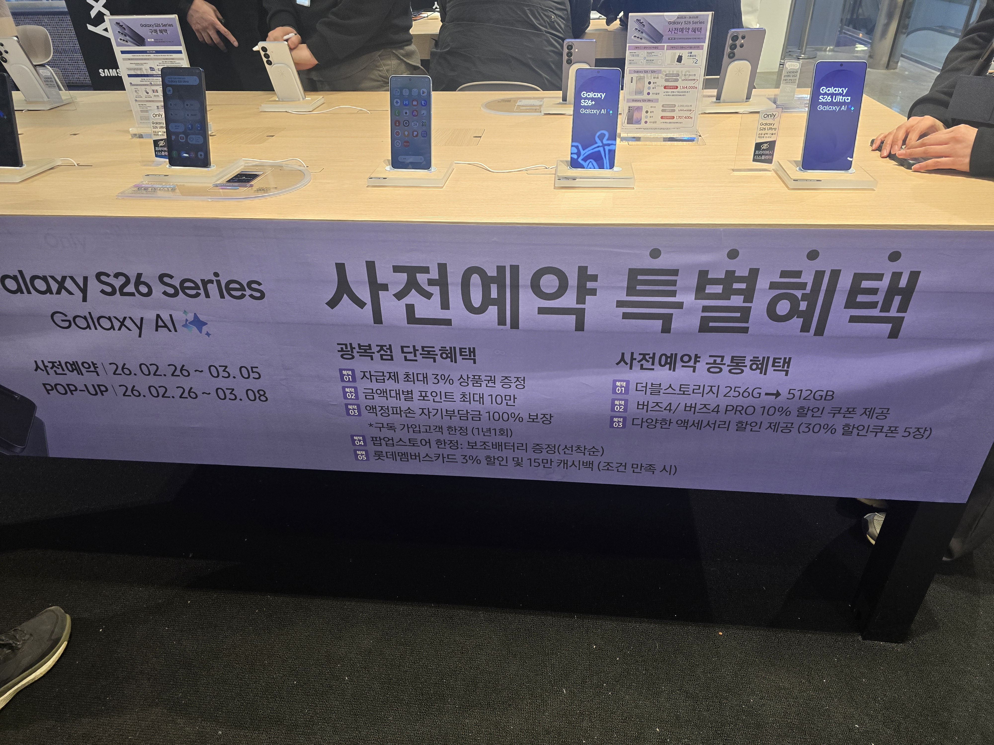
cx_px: 497
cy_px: 372
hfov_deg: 73.9
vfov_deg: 58.9
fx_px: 660
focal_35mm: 23
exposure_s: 1/120
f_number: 1.7
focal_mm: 6.3
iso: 200
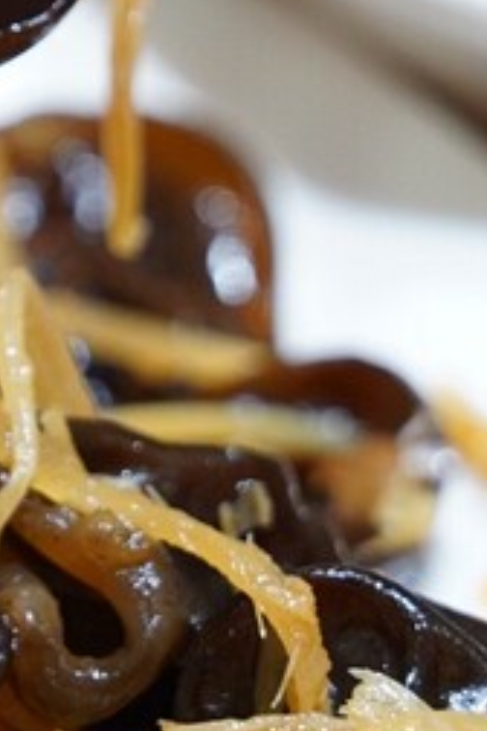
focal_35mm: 333
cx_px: -271
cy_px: -78
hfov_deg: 4.1
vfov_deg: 6.2
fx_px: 6757
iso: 5000
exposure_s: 1/125
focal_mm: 105
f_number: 8
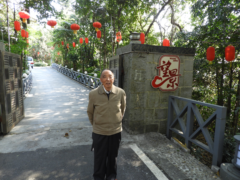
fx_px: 166
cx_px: 120
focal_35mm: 24
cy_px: 90
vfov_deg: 56.8
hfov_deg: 71.6
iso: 100
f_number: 3.3
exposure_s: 1/40
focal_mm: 4.3
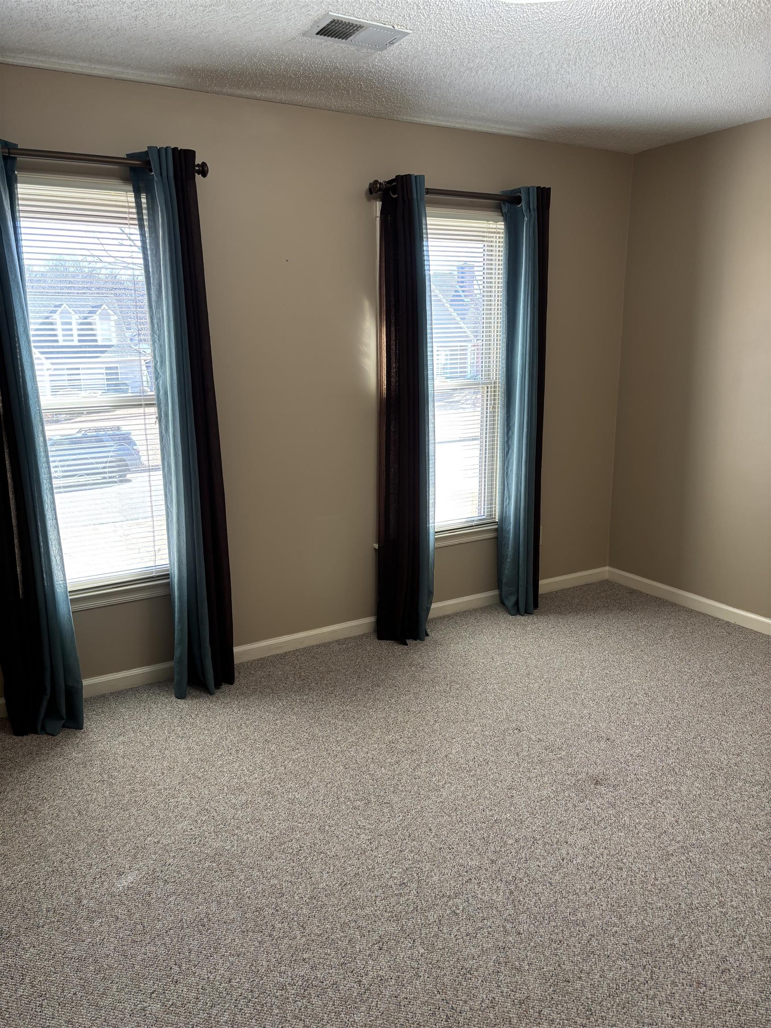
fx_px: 772
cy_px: 514
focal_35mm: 26
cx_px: 386
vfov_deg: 67.3
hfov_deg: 53.1
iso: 80
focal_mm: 5.96
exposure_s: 1/60
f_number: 1.6
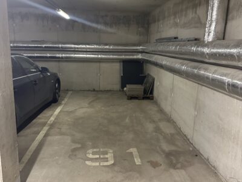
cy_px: 91
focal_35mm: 24
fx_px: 168
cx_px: 121
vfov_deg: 56.8
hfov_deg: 71.6
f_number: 1.78
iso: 640
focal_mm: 6.86
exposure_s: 1/50
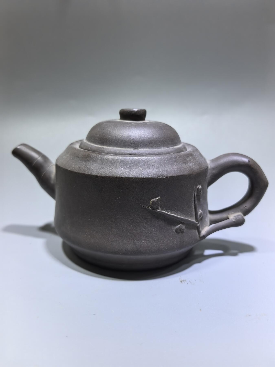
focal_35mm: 27
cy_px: 184
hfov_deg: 51.4
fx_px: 286
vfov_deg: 65.3
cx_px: 138
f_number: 2
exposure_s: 1/100
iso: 160
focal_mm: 6.98
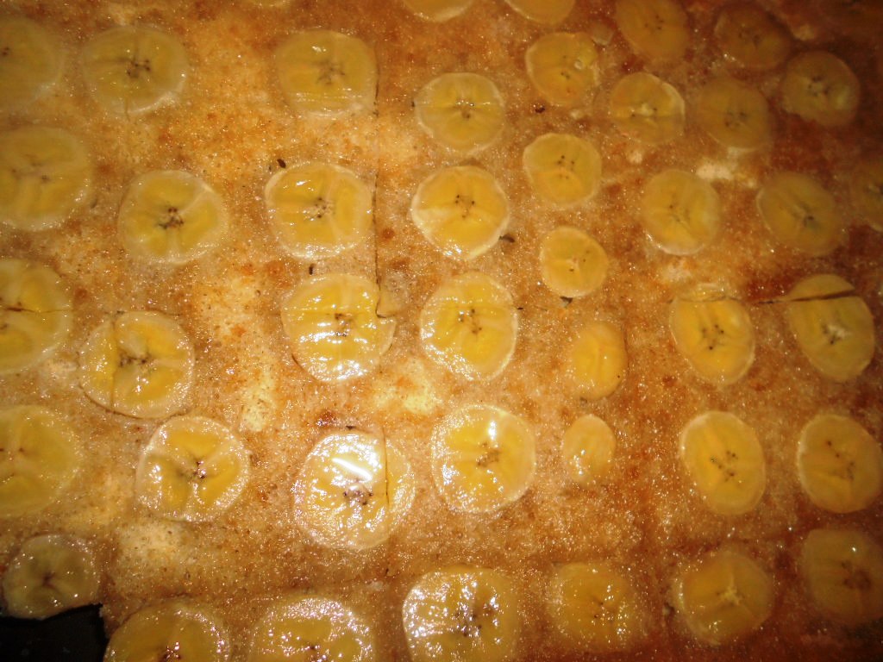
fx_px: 663
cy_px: 331
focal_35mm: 26
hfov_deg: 67.3
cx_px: 442
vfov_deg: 53.1
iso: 80
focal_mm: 4.6
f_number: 8
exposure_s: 1/25
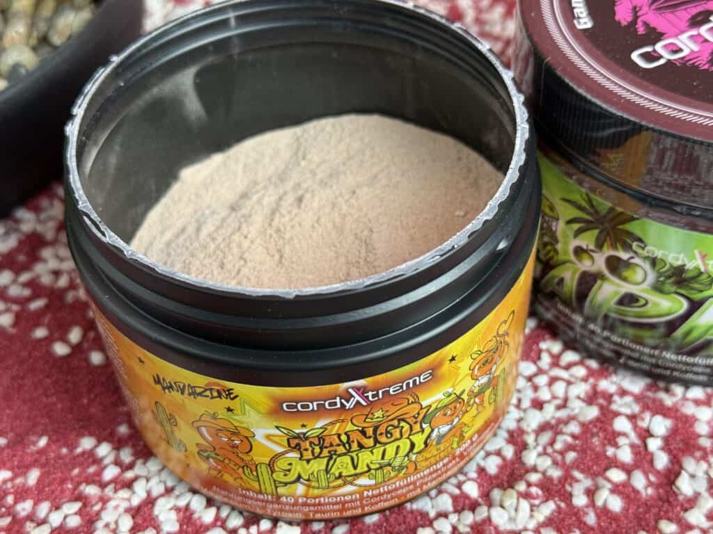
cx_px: 356
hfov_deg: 39.7
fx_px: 989
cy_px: 267
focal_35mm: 48
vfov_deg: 30.3
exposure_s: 1/50
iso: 100
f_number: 1.78
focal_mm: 6.76
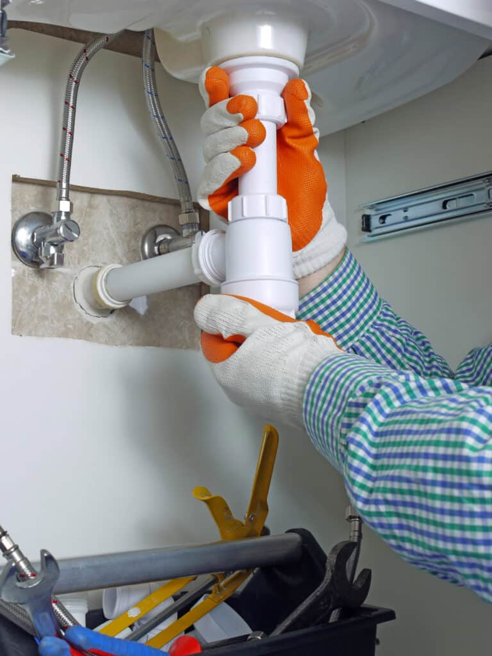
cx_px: 246
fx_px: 985
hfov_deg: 28.0
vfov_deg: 36.8
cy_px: 328
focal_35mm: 52
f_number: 7.1
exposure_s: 1/160
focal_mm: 26
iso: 100
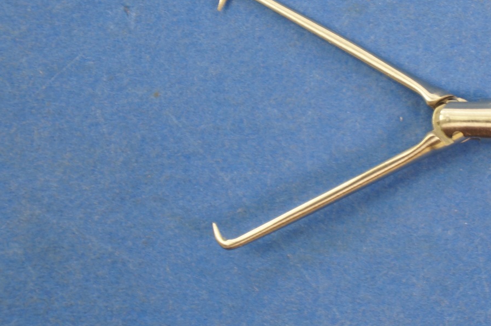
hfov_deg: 13.9
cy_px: 110
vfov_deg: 9.3
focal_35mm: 147
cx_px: 407
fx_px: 2001
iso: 400
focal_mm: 55
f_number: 5.6
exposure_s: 1/13
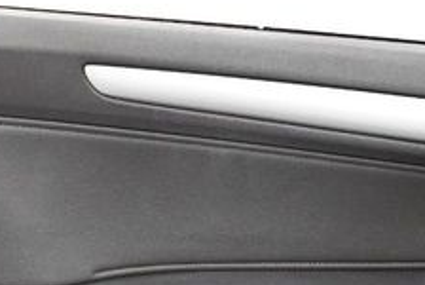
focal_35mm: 103
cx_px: 368
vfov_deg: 13.2
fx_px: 1218
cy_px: 259
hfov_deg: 19.5
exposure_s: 1/125
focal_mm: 18
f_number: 3.5
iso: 2200
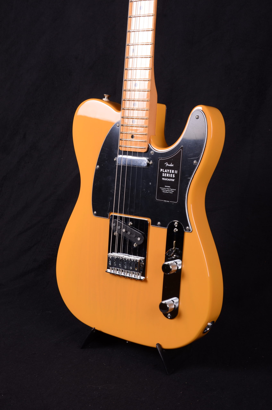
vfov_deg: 39.0
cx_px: 136
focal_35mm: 51
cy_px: 205
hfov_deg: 26.4
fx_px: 580
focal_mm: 34
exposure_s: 1/200
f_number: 13
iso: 200
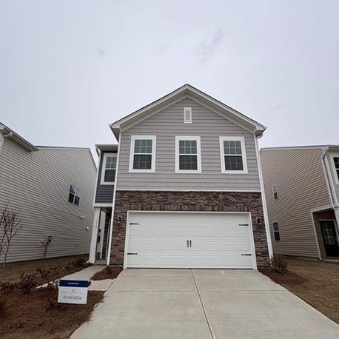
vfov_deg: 80.5
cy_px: 187
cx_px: 173
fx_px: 199
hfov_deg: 80.7
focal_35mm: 18
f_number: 2.2
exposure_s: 1/438
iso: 40
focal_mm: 2.22
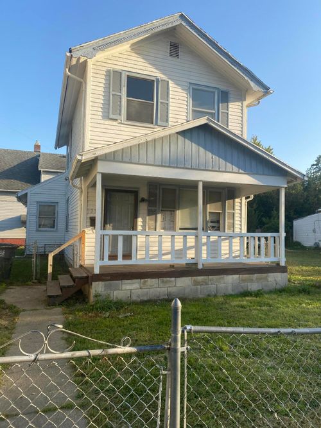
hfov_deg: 53.0
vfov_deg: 67.3
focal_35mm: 26
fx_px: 322
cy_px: 214
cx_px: 160
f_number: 1.8
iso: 32
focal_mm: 4.25
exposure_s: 1/965
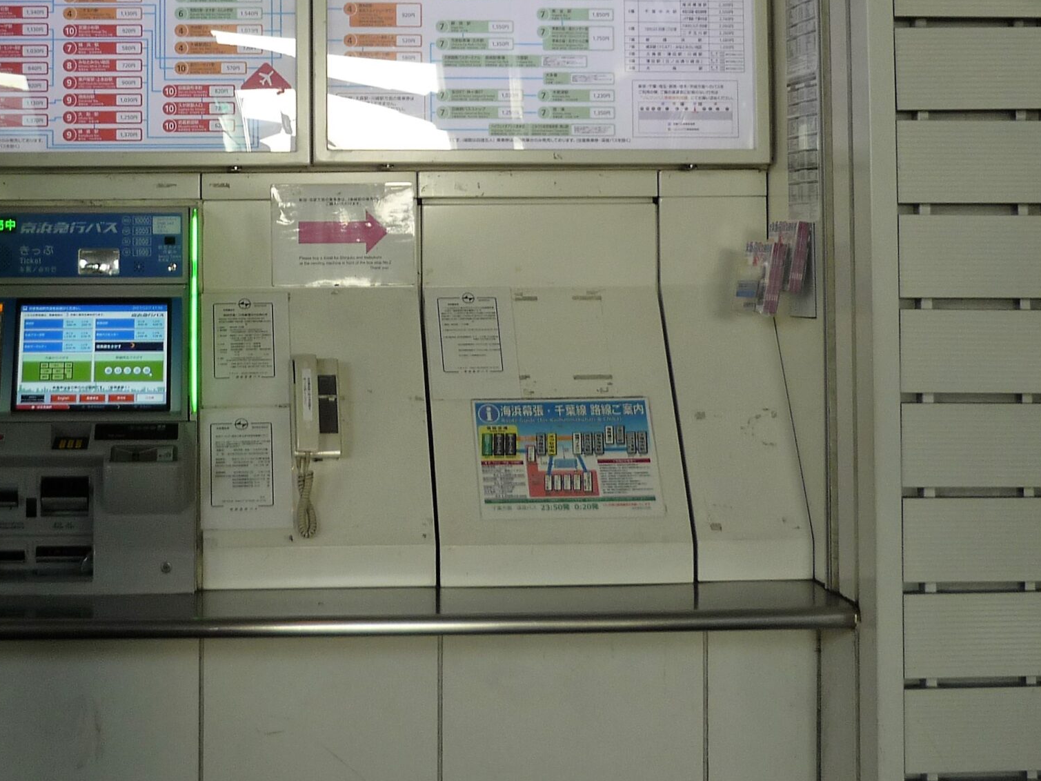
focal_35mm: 56
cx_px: 310
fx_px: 1684
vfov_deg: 25.5
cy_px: 125
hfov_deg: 33.9
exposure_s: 1/100
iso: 100
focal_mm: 5.5
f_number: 2.8
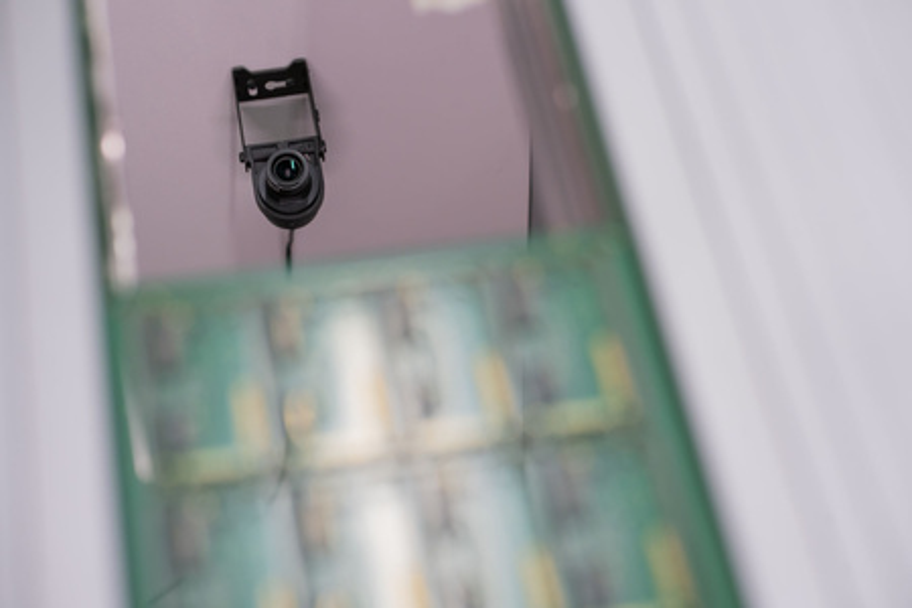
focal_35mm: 85
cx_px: 456
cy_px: 304
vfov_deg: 16.1
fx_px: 2153
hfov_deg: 23.9
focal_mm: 85
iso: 1250
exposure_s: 1/60
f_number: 6.3
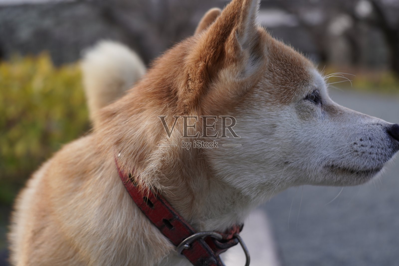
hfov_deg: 33.4
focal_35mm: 60
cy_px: 133
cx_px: 200
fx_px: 665
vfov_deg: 22.6
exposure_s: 1/160
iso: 200
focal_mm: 60
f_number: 5.6
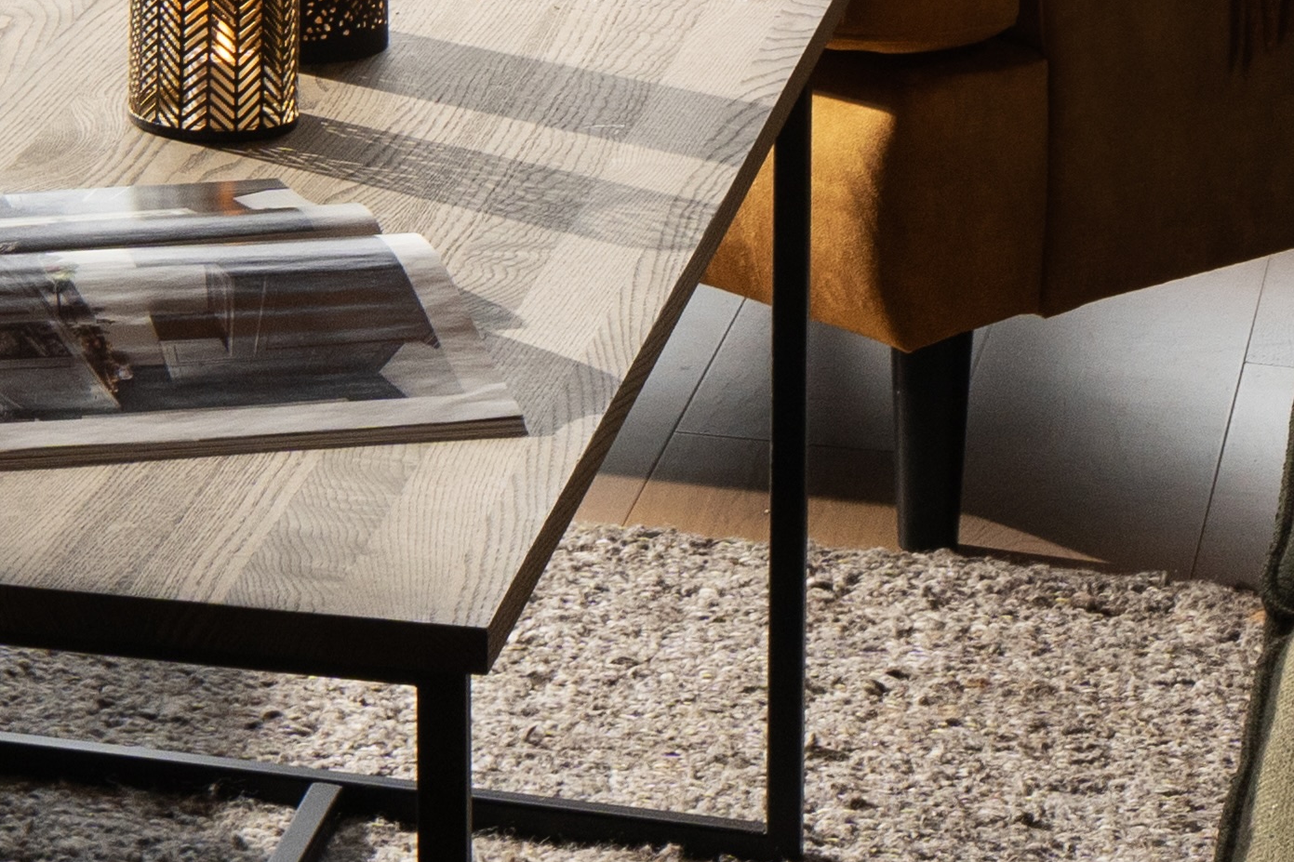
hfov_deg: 12.3
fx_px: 5894
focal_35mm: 164
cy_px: -1136
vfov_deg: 7.8
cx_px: -223
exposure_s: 1/6
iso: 400
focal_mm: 24
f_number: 8
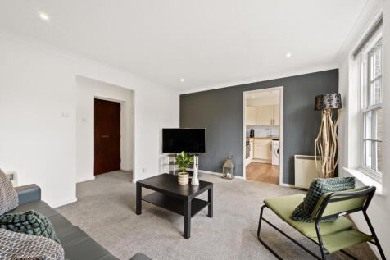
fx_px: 152
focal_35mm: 14
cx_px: 195
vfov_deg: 81.2
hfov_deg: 104.3
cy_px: 130
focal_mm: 14
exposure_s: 3
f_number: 16
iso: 200
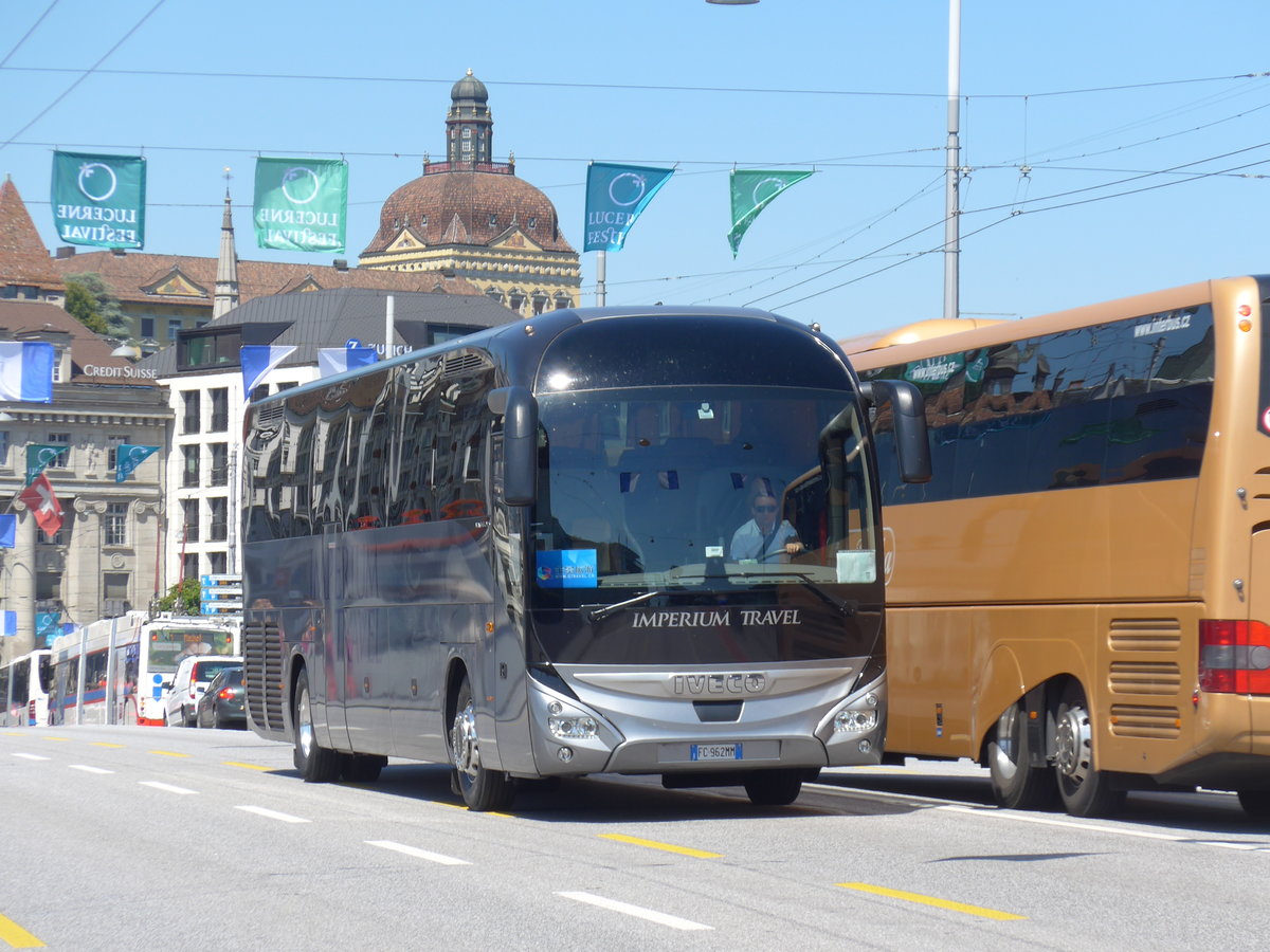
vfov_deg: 10.6
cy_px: 476
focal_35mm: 140
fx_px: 5136
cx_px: 635
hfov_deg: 14.1
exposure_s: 1/250
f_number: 5.4
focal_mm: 27.3
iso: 80
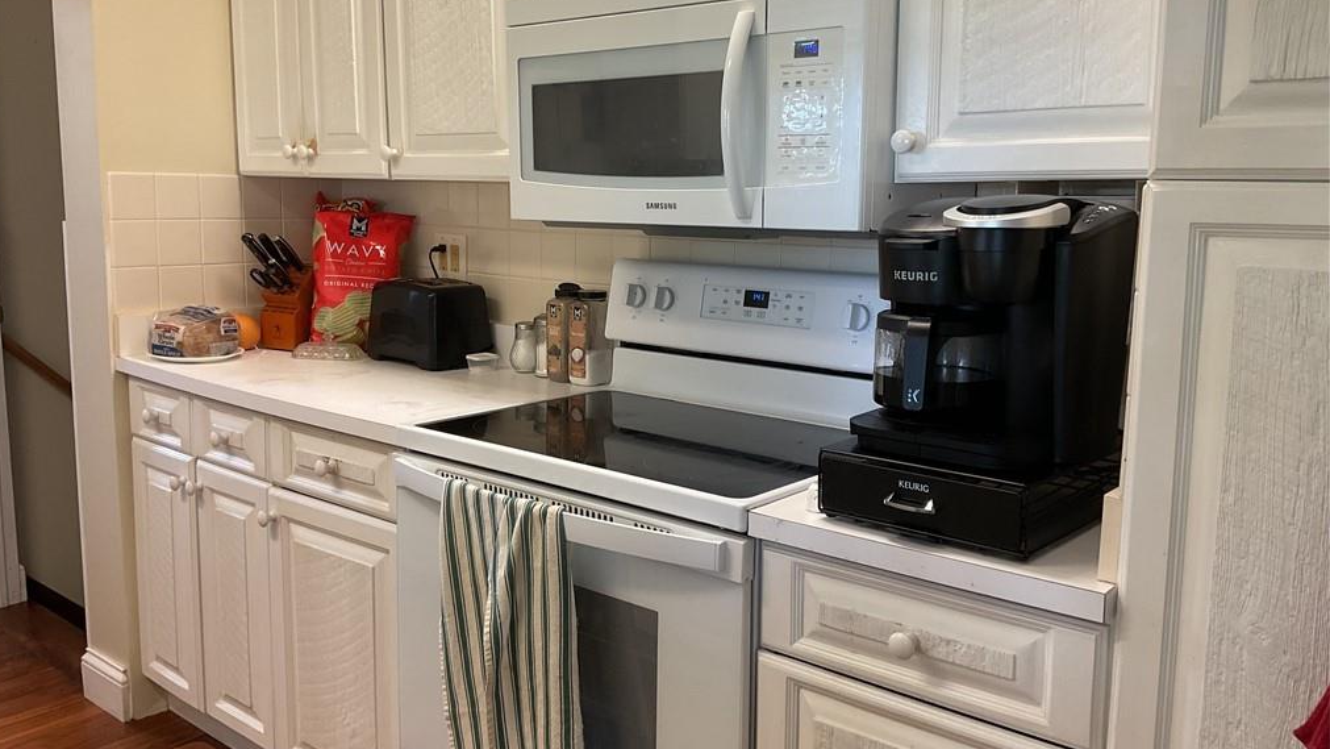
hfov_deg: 61.0
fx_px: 1129
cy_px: 349
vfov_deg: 36.7
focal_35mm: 32
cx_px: 658
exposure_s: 1/60
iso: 64
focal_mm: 3
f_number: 1.8
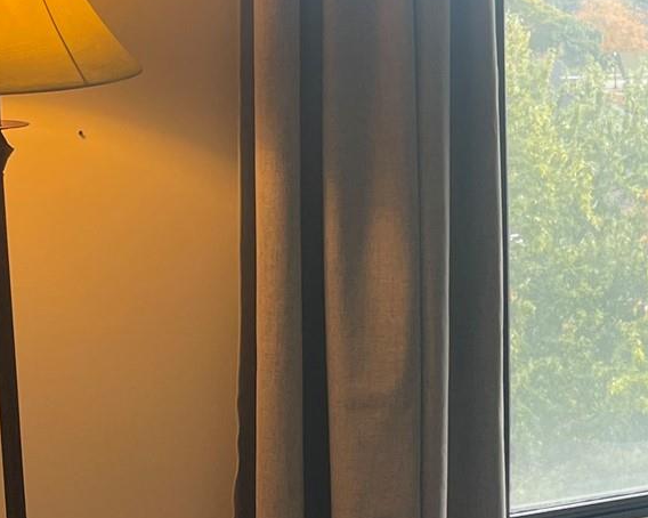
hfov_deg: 18.8
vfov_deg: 17.4
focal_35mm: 88
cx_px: 1014
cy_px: 188
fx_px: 1687
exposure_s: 1/120
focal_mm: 5.1
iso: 64
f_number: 1.6
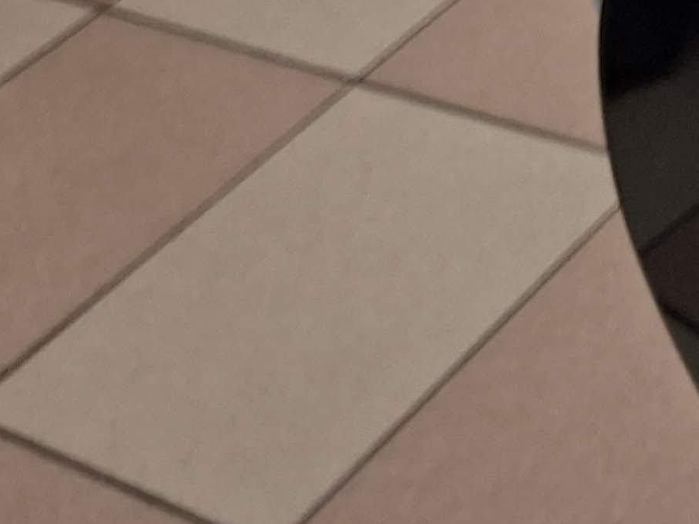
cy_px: -612
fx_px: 2059
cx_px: 1493
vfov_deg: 12.3
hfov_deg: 14.9
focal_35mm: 102
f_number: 1.8
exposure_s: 1/100
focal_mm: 5.54
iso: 320
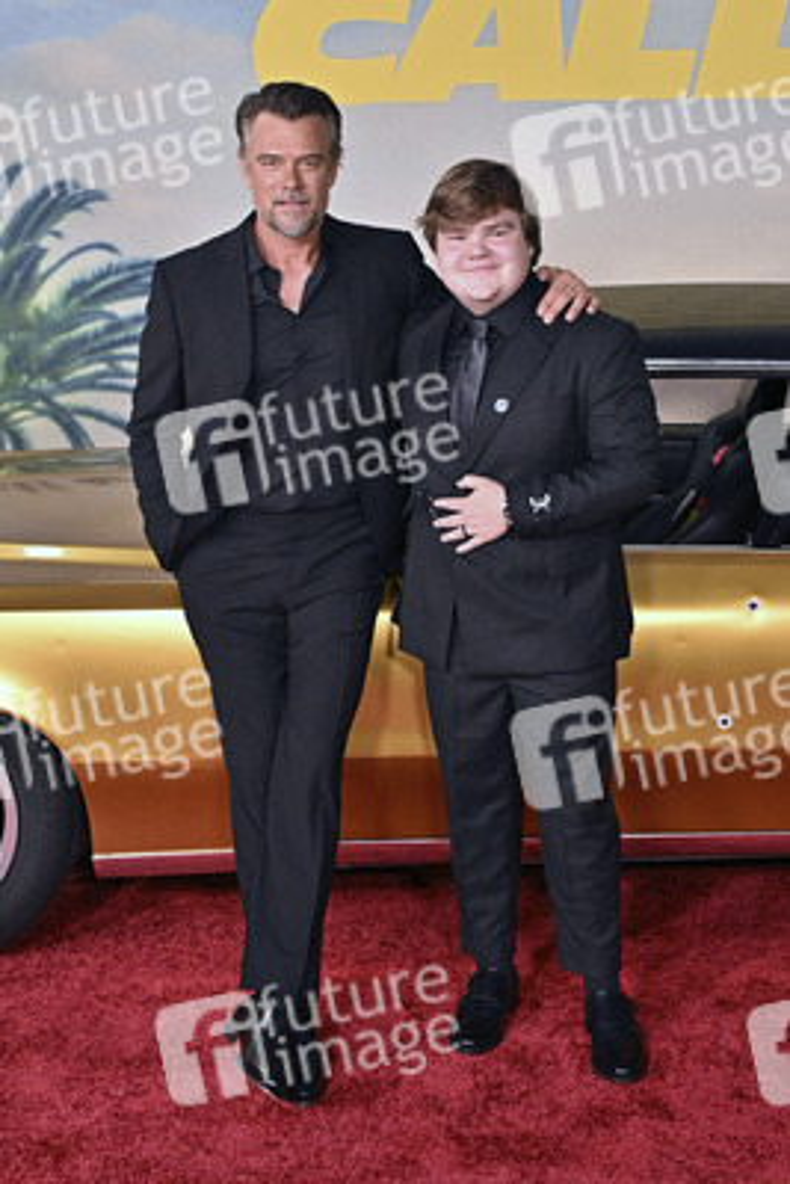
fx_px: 1710
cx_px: 395
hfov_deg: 26.0
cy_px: 592
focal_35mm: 52
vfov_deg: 38.2
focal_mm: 35
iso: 3200
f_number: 3.5
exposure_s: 1/320
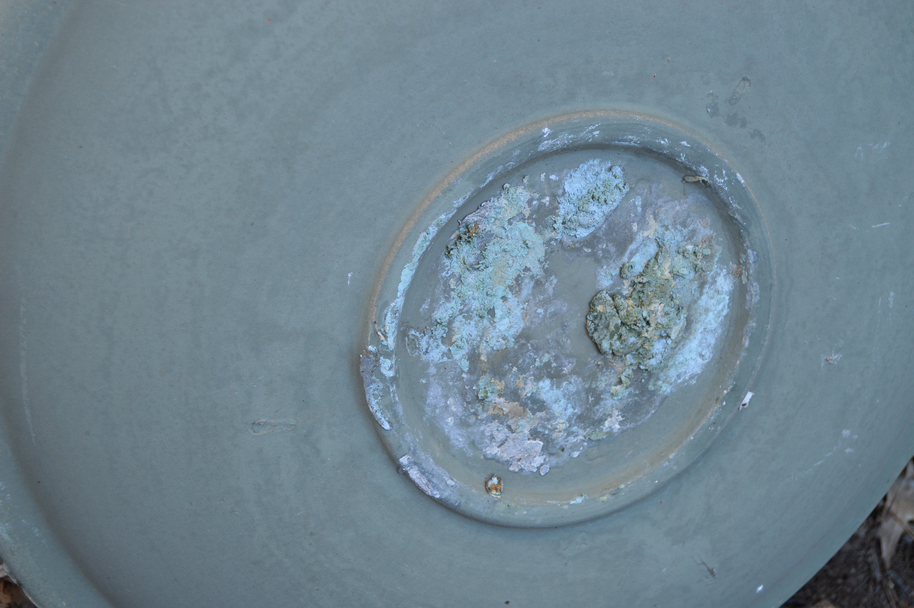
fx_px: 1750
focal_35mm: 69
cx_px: 457
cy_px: 304
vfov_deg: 19.7
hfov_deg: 29.3
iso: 200
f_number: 5.6
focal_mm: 46
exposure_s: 1/125
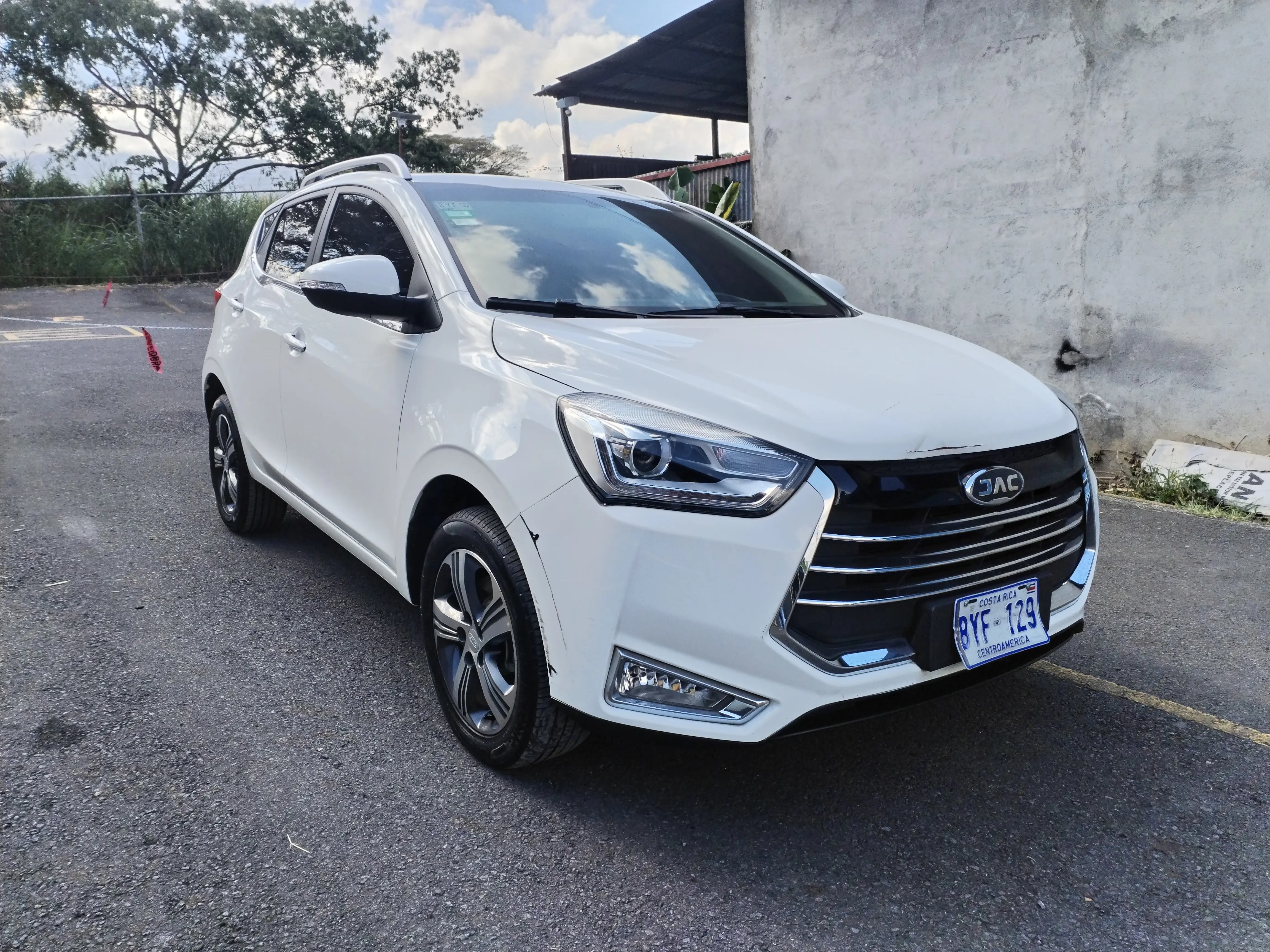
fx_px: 1064
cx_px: 635
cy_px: 476
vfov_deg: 48.2
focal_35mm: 29
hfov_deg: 61.7
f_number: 1.8
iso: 100
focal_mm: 4.75
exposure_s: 1/860
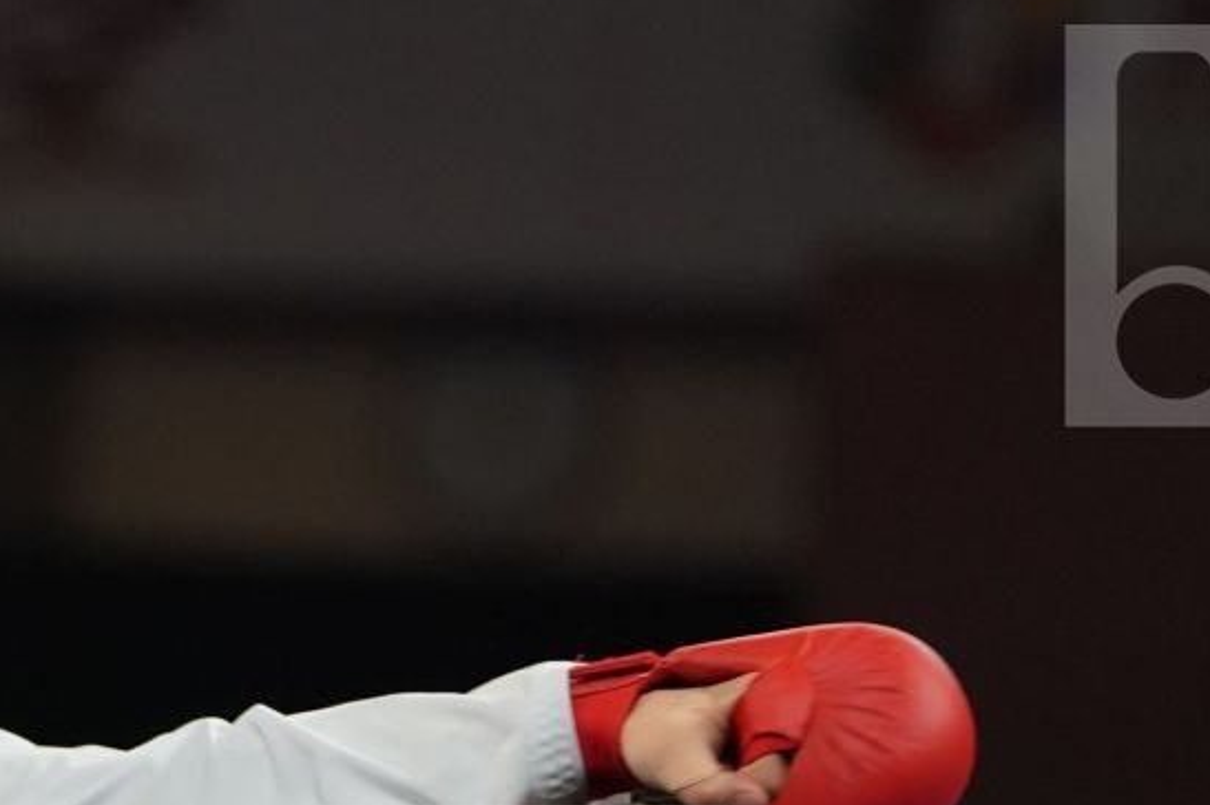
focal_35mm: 550
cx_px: -228
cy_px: 1008
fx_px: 18474
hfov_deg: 3.7
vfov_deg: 2.5
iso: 1600
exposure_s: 1/1000
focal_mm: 167
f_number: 2.8
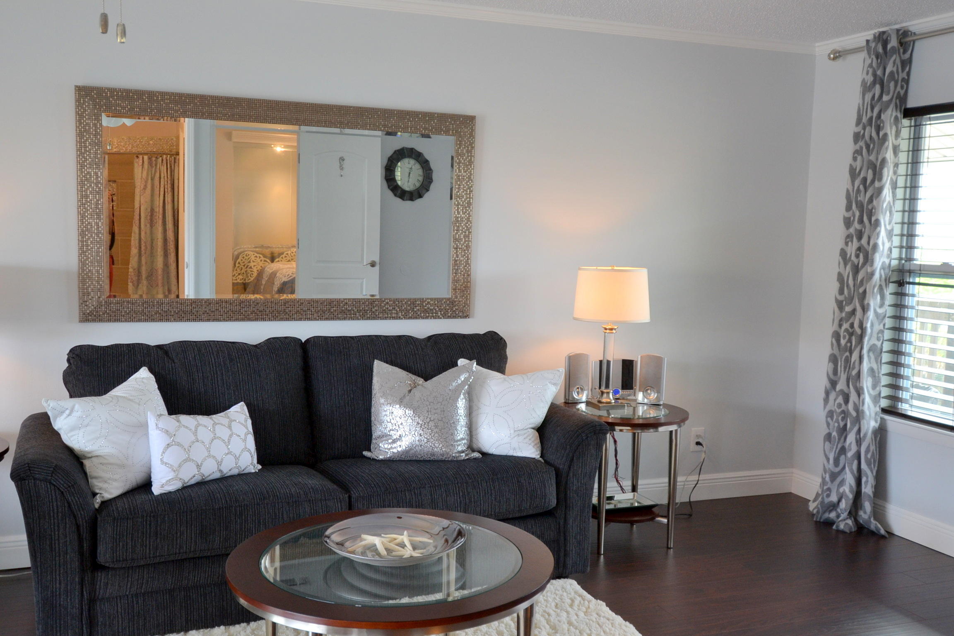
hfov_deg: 53.1
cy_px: 318
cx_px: 477
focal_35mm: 36
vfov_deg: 36.9
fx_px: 954
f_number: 4
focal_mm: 24
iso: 450
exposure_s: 1/60
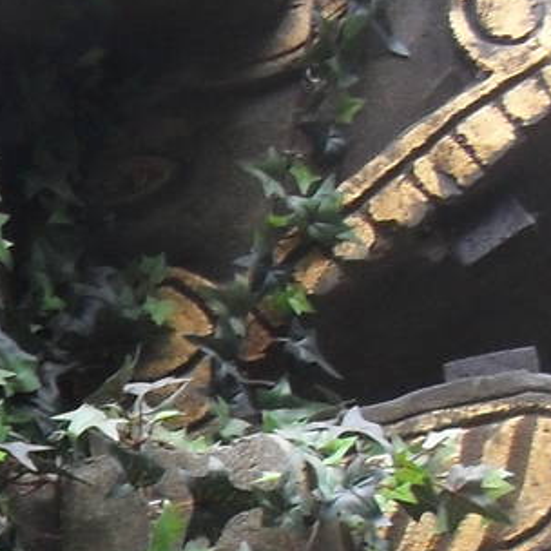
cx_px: -535
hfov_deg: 10.0
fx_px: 2935
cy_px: 948
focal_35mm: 163
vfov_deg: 10.2
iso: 160
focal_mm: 6.3
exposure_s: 1/30
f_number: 3.2
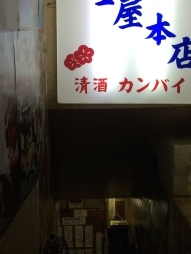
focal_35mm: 57
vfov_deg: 33.7
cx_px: 106
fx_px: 419
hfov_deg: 25.7
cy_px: 121
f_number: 2.2
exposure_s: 1/40
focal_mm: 4.15
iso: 32
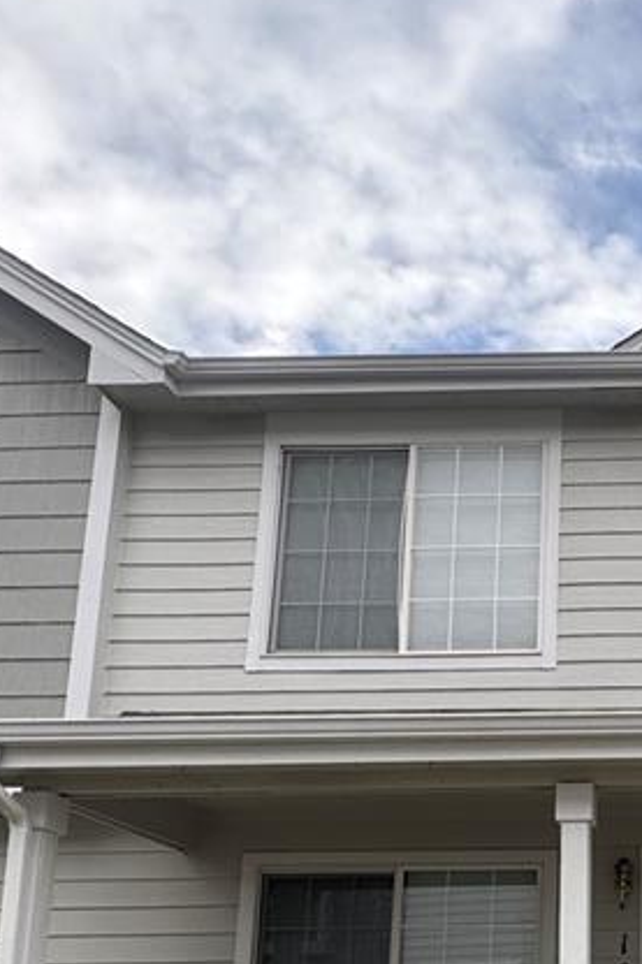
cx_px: 730
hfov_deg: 28.5
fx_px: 1124
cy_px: 839
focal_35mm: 42
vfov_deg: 43.1
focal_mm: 2.22
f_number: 2.2
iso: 40
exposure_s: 1/324
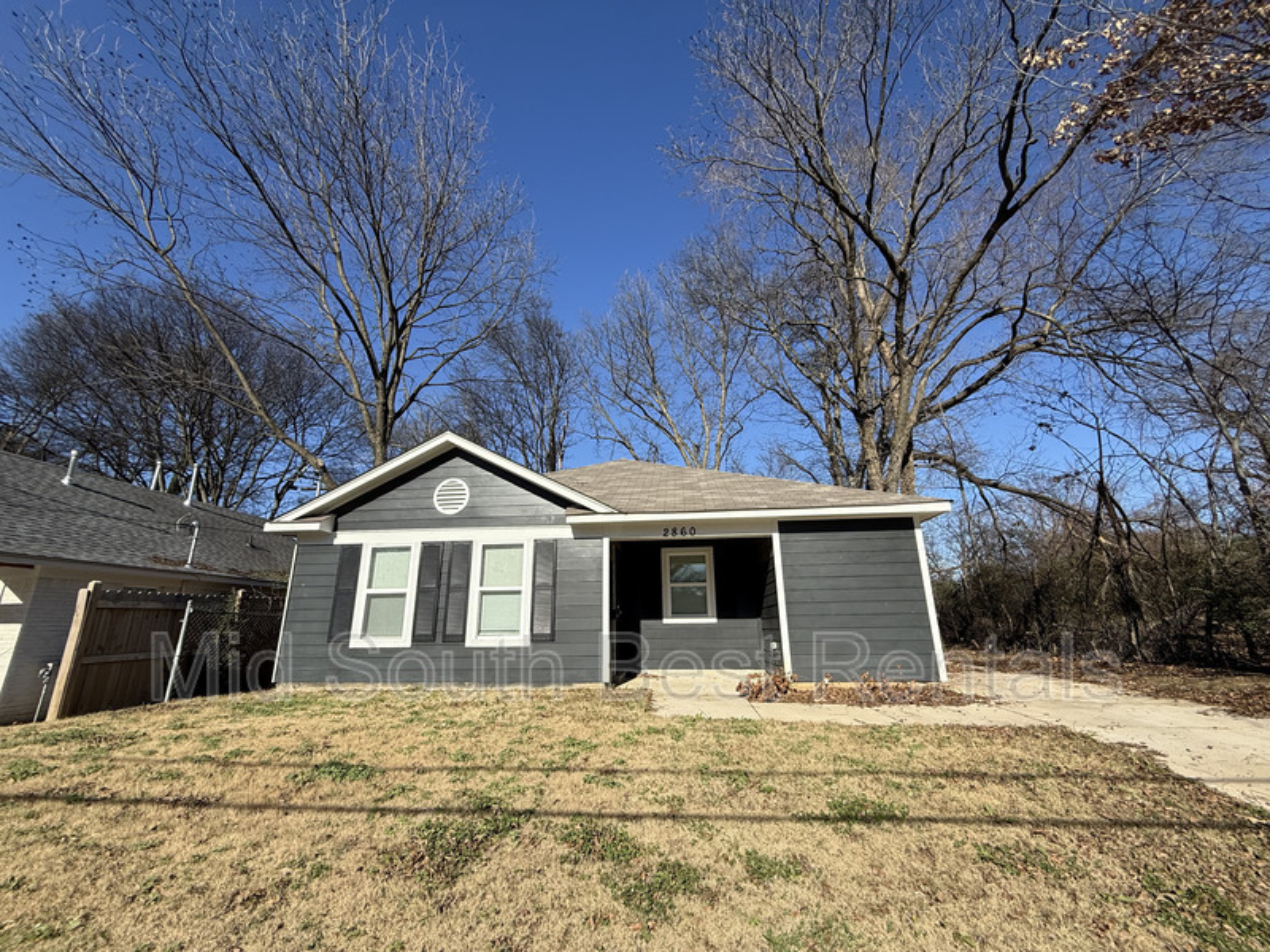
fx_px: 514
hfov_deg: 102.1
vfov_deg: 85.7
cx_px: 635
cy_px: 476
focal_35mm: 14
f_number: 2.2
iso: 50
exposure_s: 1/2410
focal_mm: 2.22
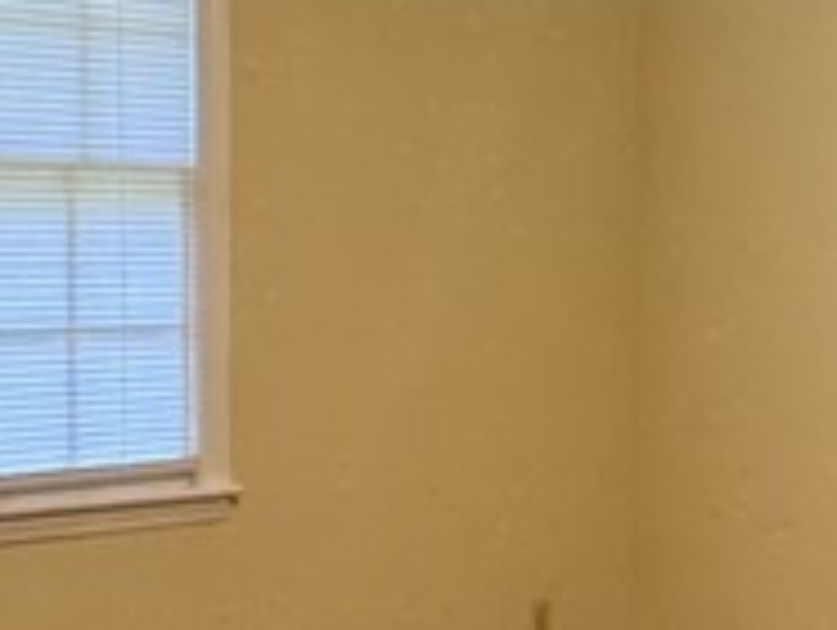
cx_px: 783
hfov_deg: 24.4
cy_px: 306
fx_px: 1864
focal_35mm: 77
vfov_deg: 19.2
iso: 200
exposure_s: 1/60
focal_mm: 2.22
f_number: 2.2
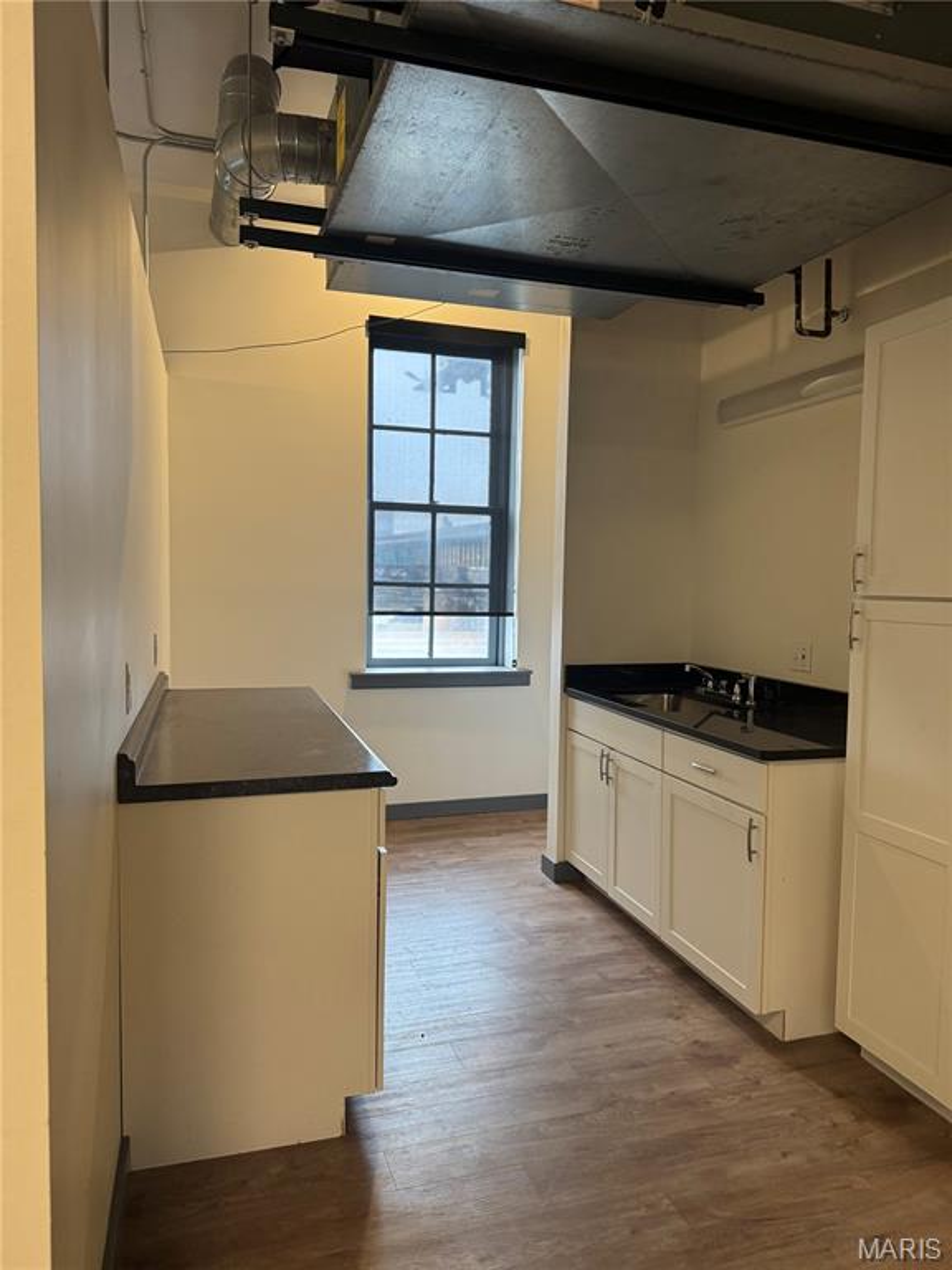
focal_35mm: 24
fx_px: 880
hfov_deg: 56.8
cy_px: 635
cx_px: 476
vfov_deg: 71.6
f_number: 1.78
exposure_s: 1/60
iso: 250
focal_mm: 6.76
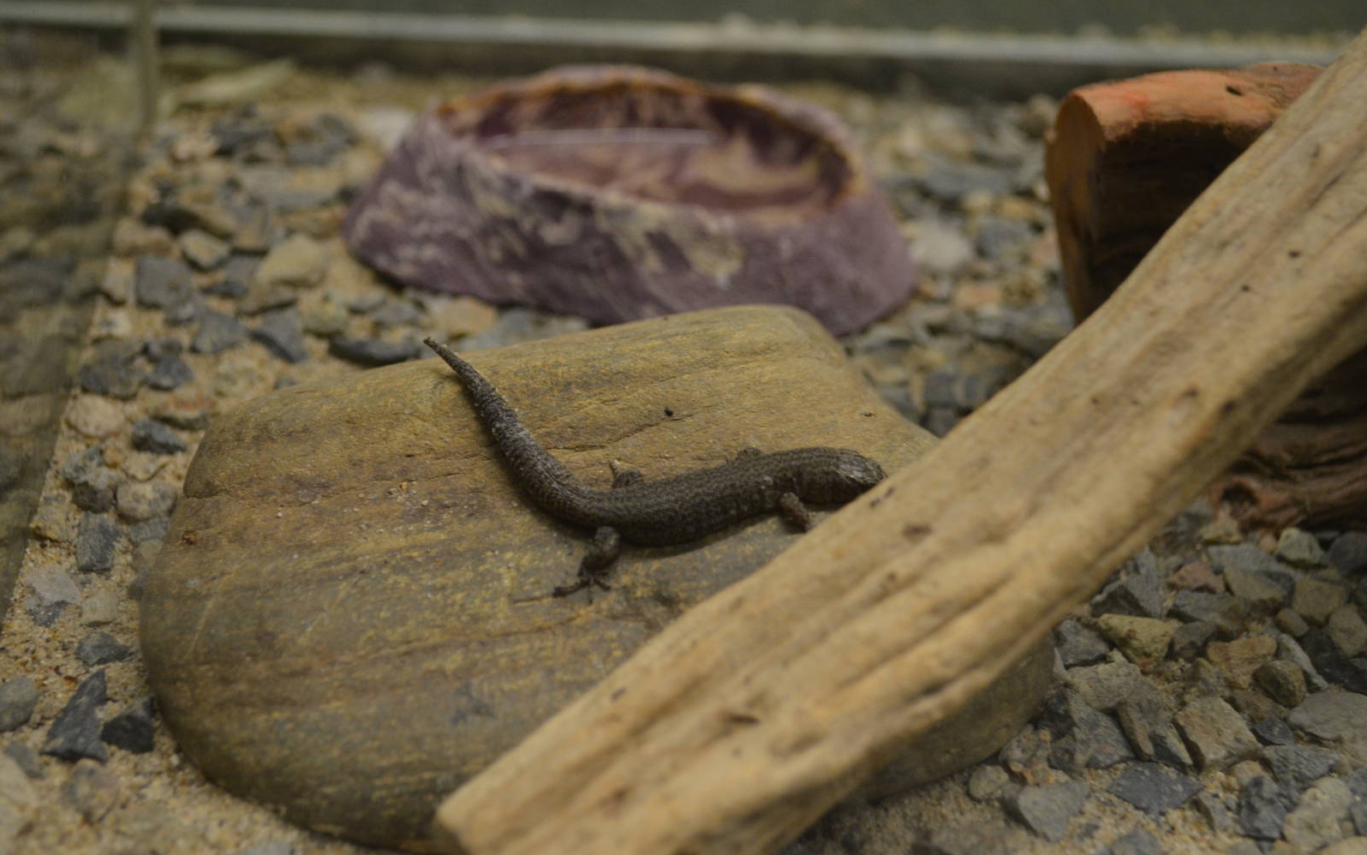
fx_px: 1938
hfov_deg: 38.9
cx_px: 684
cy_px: 435
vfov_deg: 24.9
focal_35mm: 52
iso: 800
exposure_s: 1/30
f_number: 5
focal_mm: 34
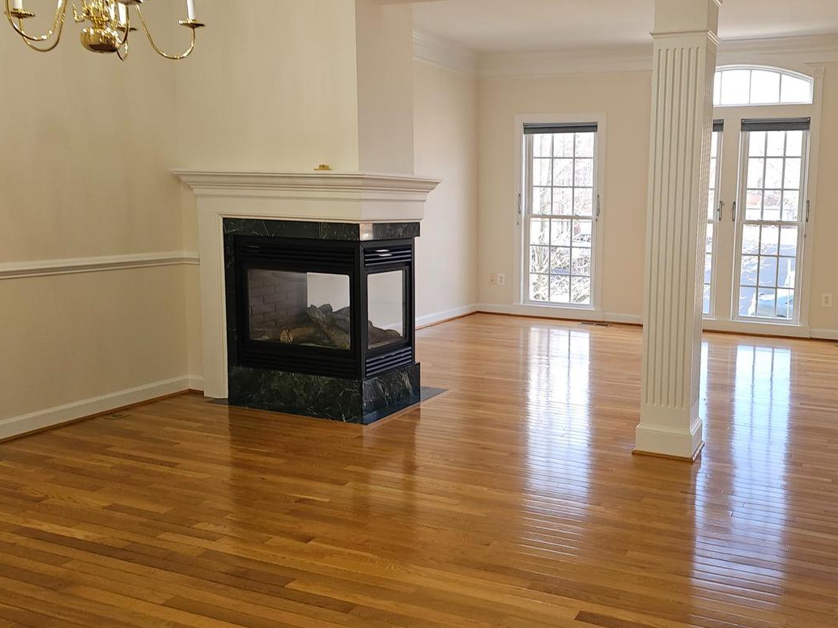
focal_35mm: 32
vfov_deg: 44.1
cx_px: 565
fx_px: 775
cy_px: 284
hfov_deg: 55.5
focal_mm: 6.3
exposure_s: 1/60
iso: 64
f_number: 1.7
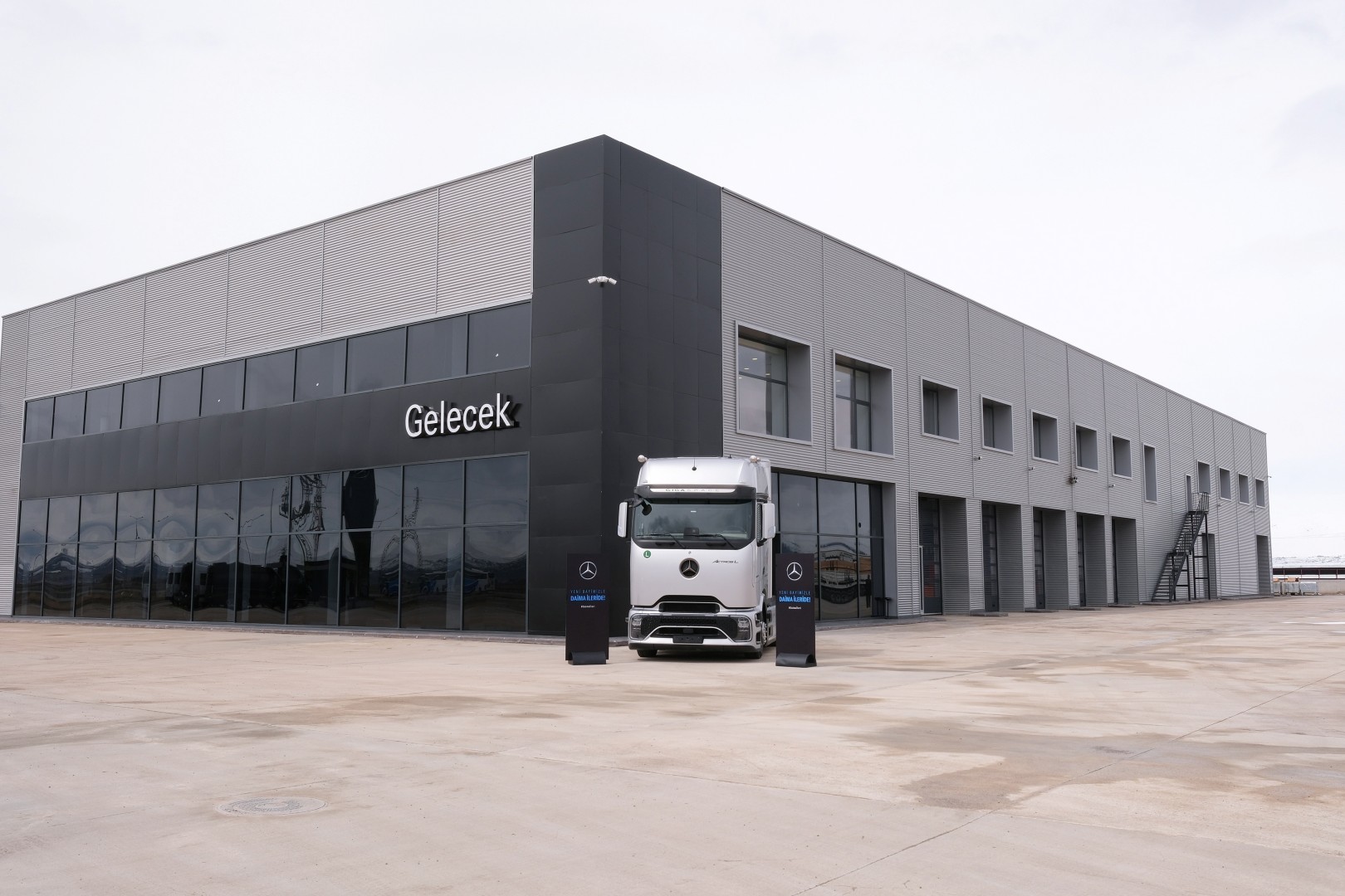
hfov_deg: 60.3
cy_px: 448
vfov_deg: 42.3
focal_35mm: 31
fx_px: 1158
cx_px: 672
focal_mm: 20.5
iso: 200
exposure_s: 1/250
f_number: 13
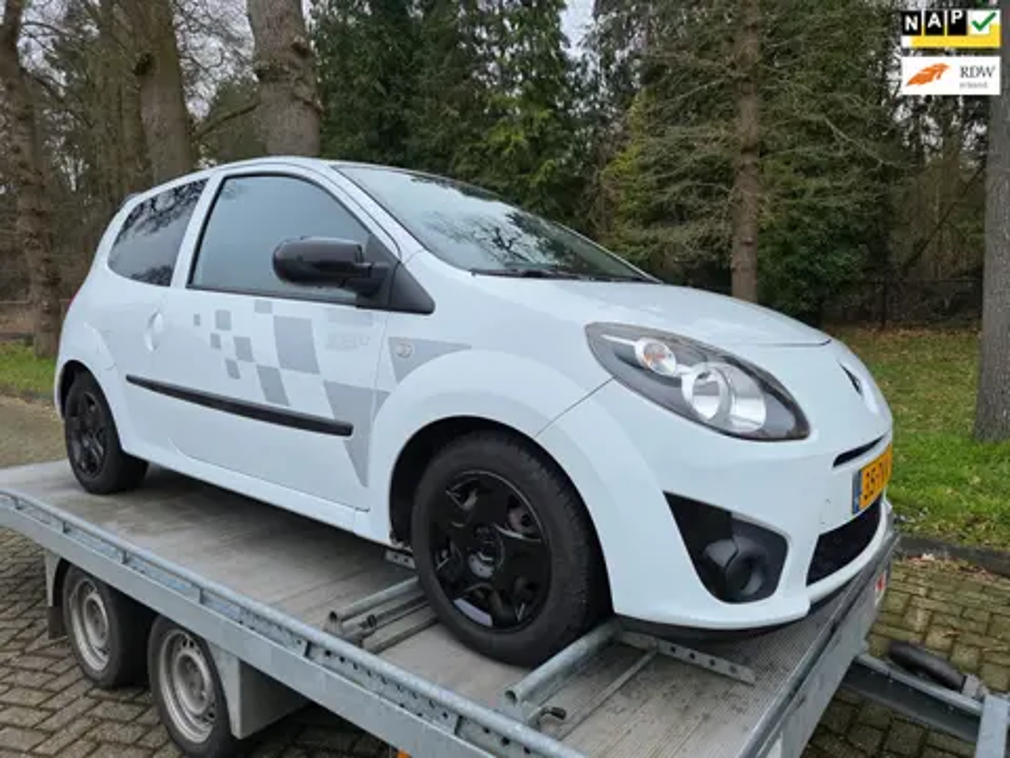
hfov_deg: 73.9
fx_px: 671
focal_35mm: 23
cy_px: 379
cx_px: 505
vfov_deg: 58.9
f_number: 1.7
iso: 160
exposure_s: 1/180
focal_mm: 6.3
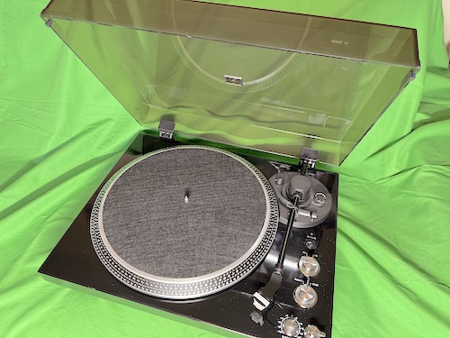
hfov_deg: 71.6
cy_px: 169
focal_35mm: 24
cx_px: 225
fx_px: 312
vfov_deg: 56.8
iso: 100
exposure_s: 1/50
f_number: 1.78
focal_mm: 6.76
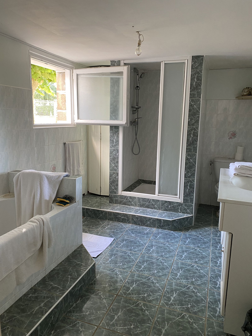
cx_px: 126
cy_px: 168
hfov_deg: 53.1
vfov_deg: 67.3
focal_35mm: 26
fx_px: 252
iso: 160
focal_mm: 4.25
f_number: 1.8
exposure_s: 1/60
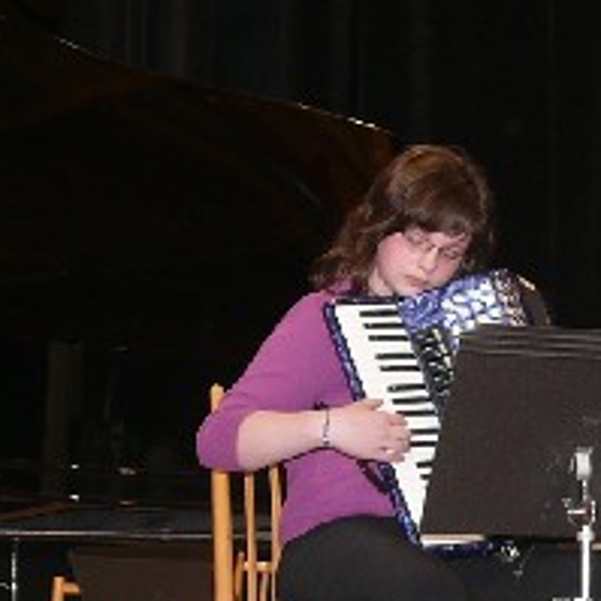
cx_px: 852
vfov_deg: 9.3
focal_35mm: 188
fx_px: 3693
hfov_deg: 9.1
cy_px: 341
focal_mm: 9.5
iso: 100
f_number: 3.2
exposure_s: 1/30
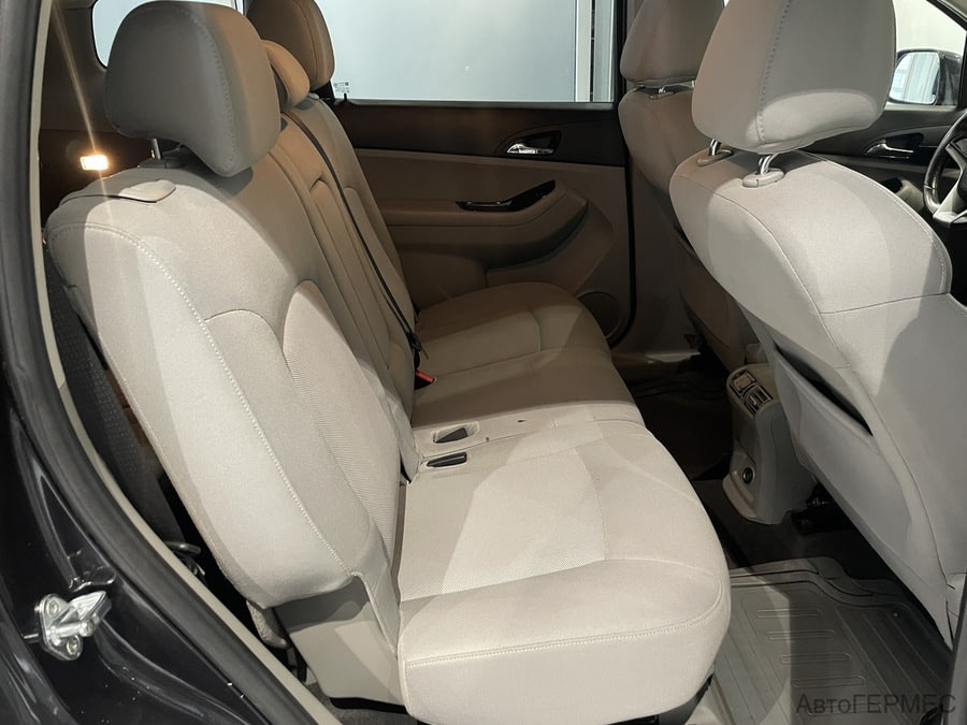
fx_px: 726
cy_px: 362
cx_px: 484
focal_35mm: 26
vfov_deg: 53.1
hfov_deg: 67.3
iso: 500
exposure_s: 1/25
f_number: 1.6
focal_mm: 4.2
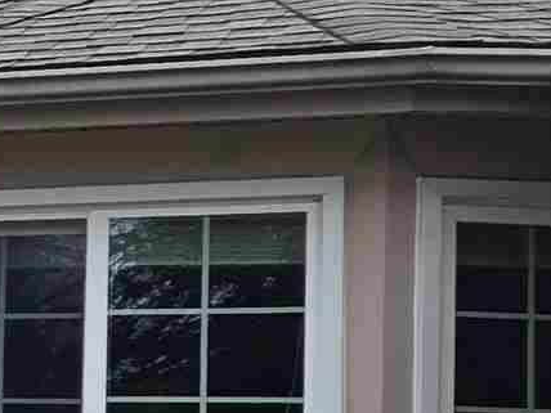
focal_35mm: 165
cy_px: 358
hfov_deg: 9.5
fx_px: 2626
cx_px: -1067
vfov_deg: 9.0
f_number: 1.8
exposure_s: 1/832
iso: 25
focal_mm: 5.4
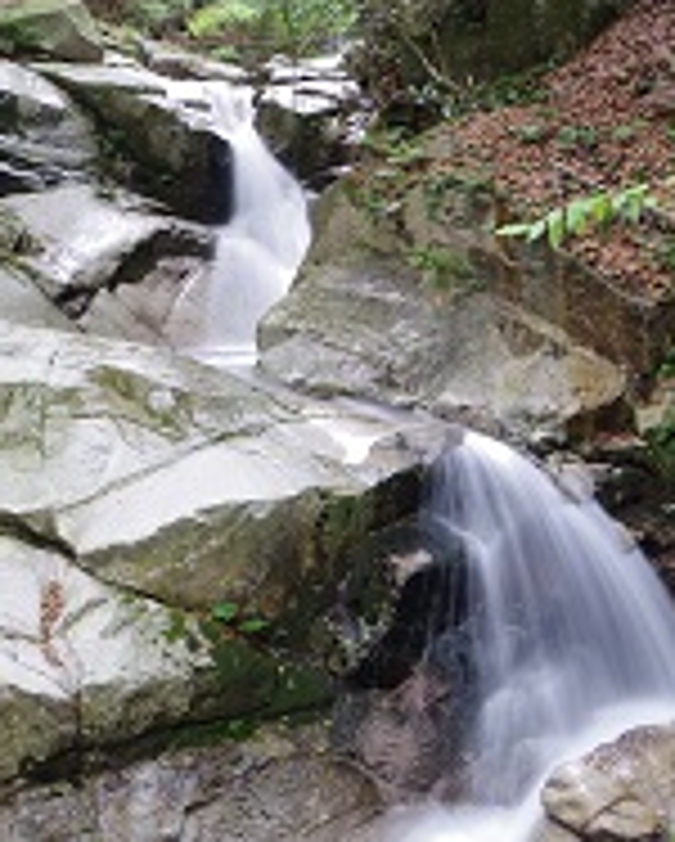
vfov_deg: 38.7
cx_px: 306
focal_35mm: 48
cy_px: 378
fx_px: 1197
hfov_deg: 31.5
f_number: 4.5
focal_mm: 5
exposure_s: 1/1.67
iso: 100
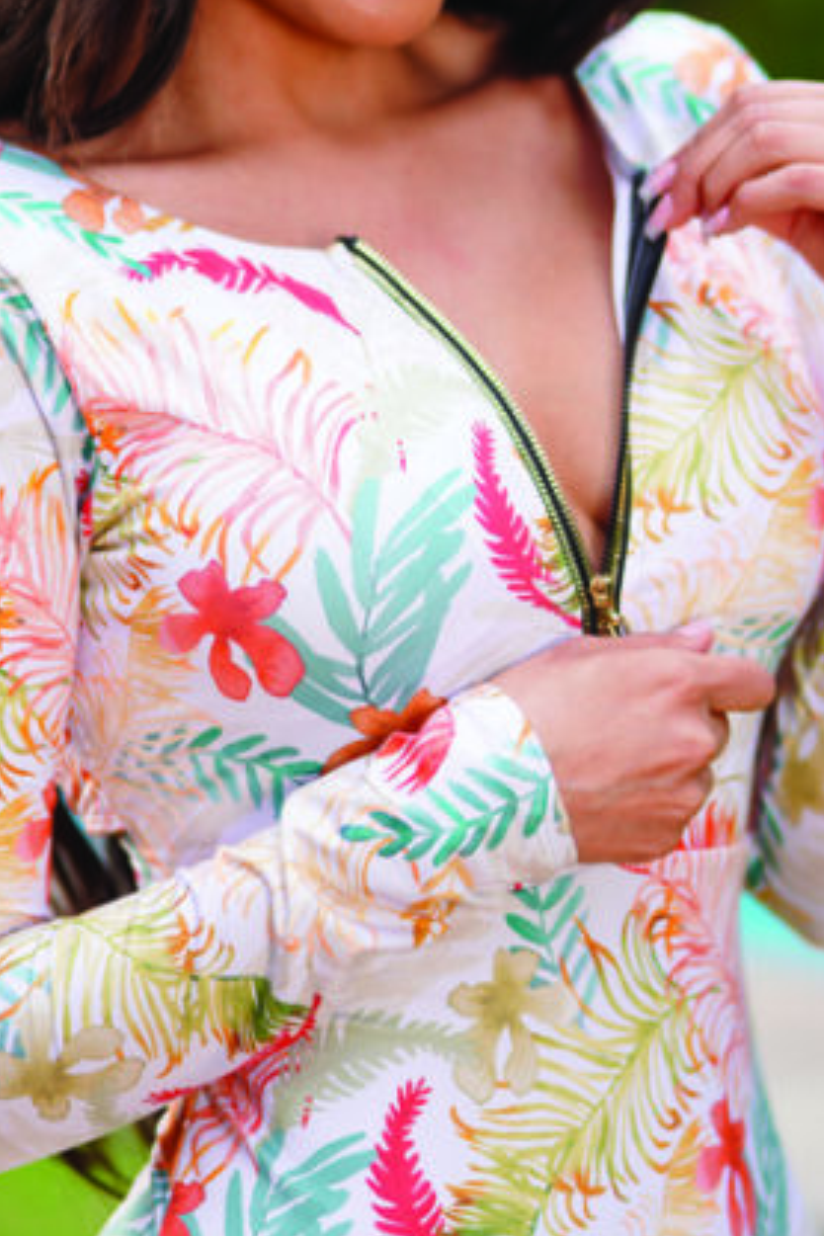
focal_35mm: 169
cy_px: 428
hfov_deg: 8.1
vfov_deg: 12.1
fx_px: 5802
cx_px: 510
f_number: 1.8
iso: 125
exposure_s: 1/2000
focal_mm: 85
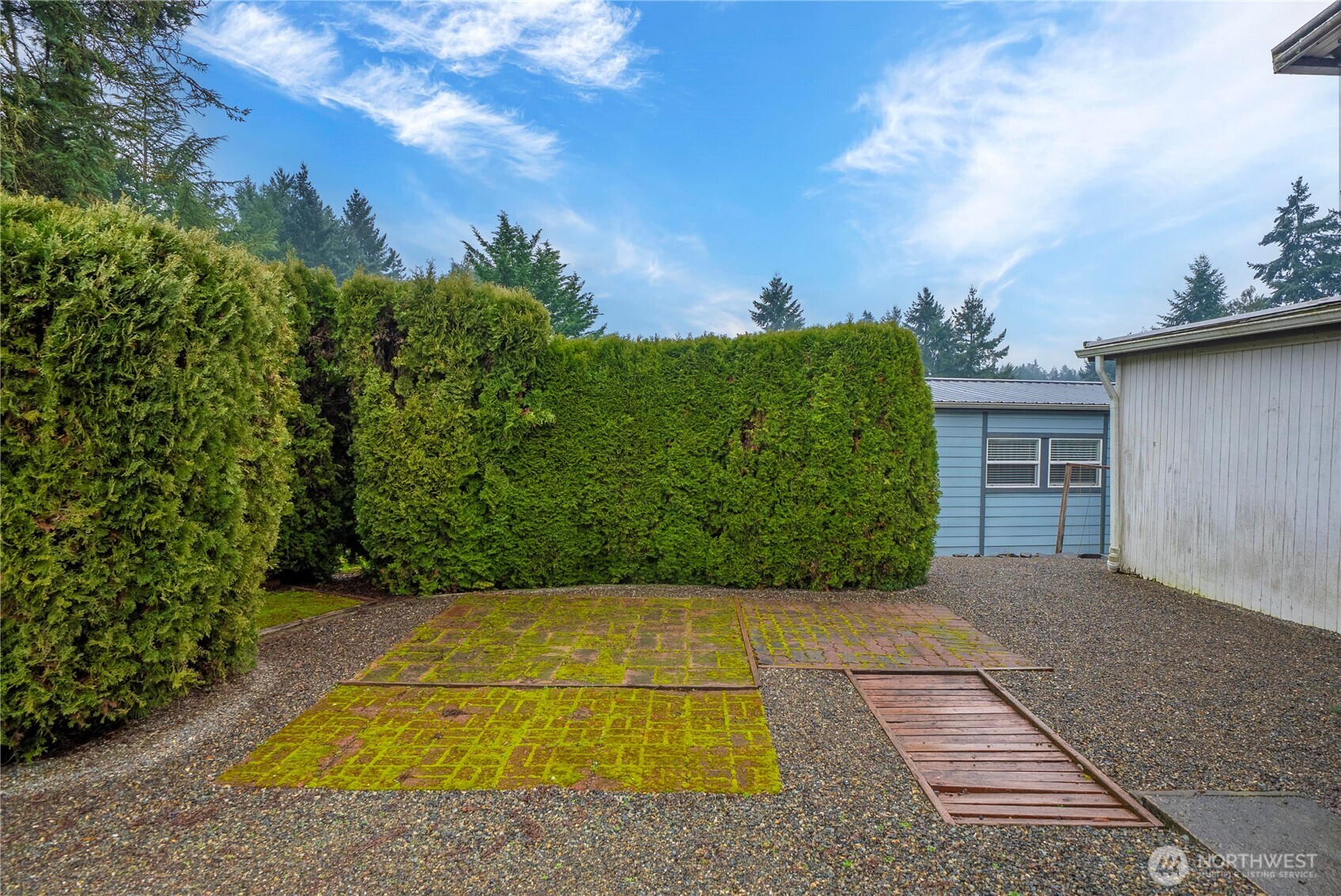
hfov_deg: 83.9
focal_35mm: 20
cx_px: 670
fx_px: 745
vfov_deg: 62.0
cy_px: 448
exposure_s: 1/60
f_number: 6.3
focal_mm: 20
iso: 250
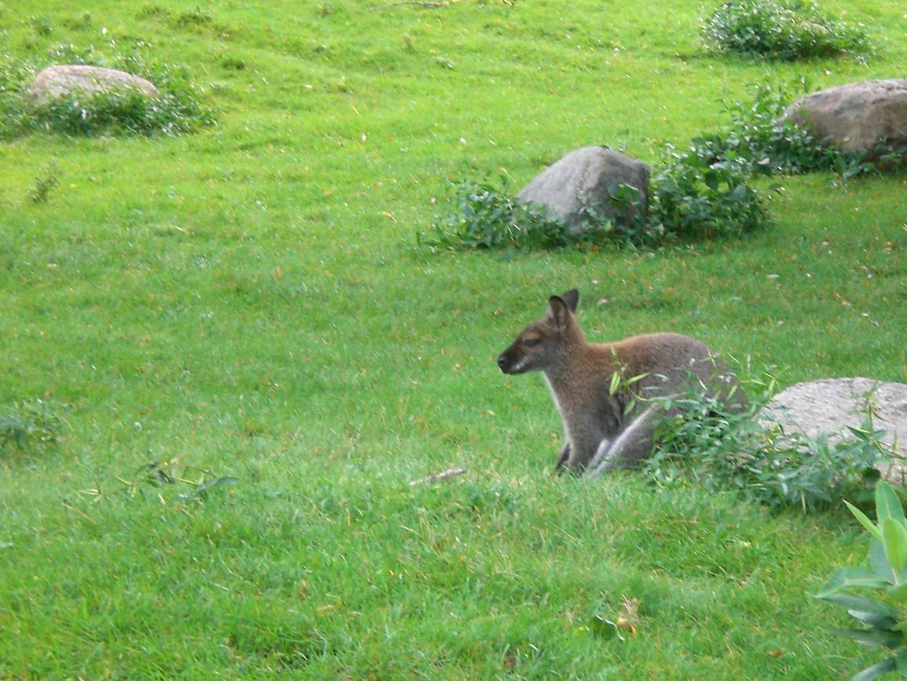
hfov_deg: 12.5
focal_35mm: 158
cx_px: 616
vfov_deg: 9.4
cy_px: 420
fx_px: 4141
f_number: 5.9
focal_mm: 18.9
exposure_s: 1/200
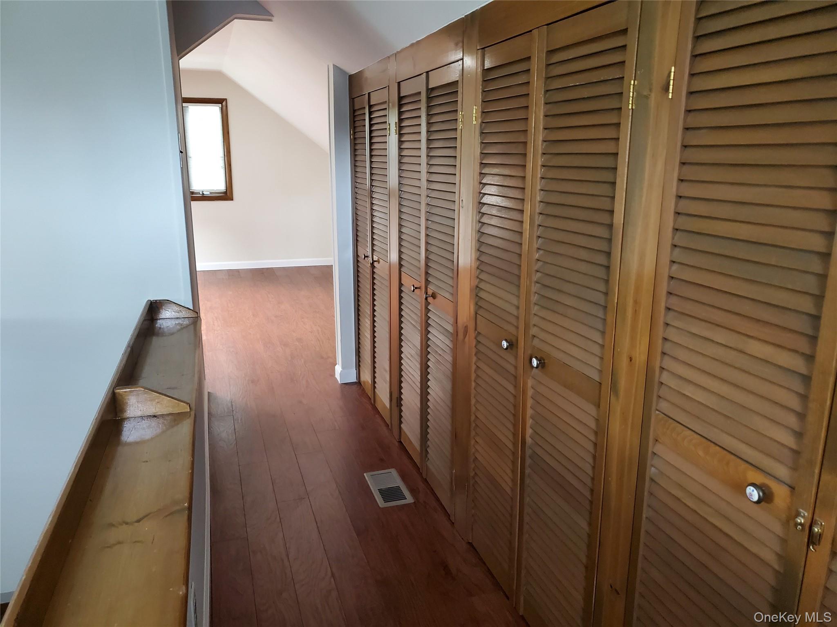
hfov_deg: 67.3
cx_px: 418
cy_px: 314
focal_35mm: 26
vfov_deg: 53.1
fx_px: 629
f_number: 1.5
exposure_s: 1/39
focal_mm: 4.3
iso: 500
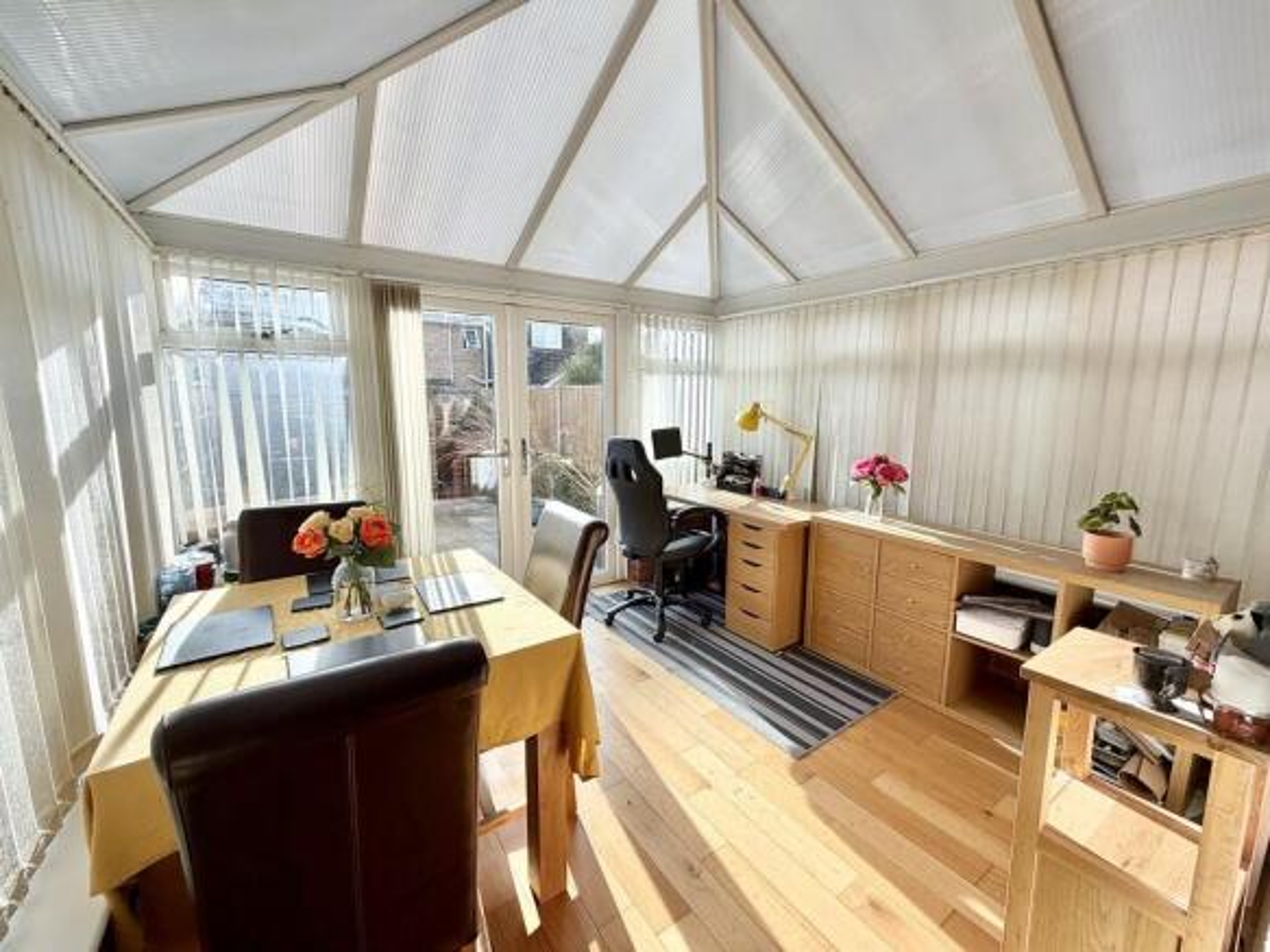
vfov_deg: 85.7
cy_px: 476
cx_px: 635
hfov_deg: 102.1
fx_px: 514
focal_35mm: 14
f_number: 2.2
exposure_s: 1/171
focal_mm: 2.22
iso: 50
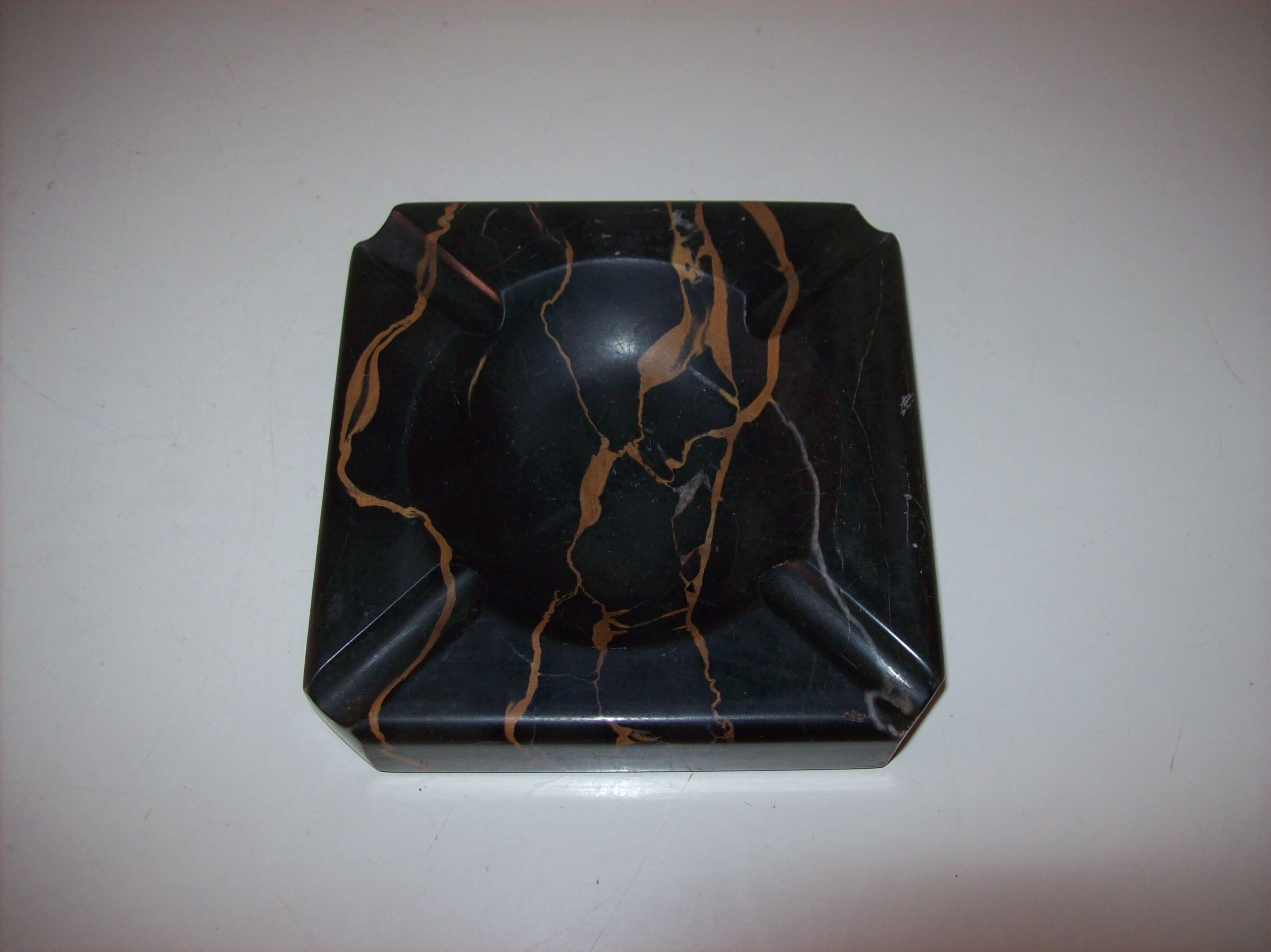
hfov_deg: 51.4
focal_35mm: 36
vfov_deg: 39.6
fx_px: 1321
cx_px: 636
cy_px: 476
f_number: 2.7
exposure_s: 1/64
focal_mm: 6
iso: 80
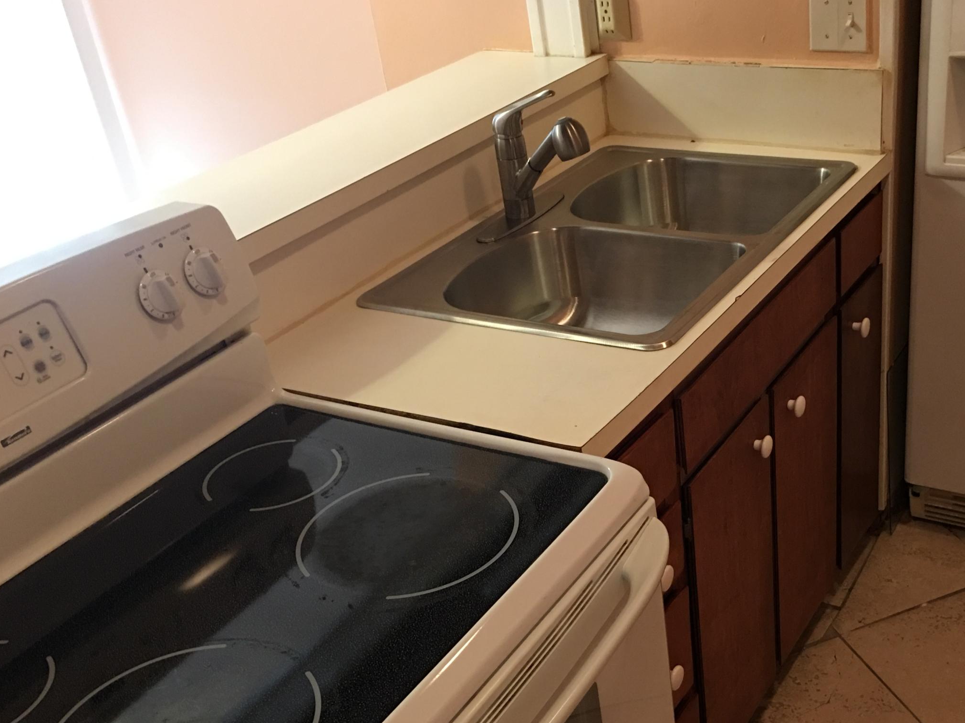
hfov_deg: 42.9
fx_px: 1199
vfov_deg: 33.2
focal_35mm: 43
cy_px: 506
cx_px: 682
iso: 80
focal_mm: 4.15
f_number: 2.2
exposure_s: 1/10
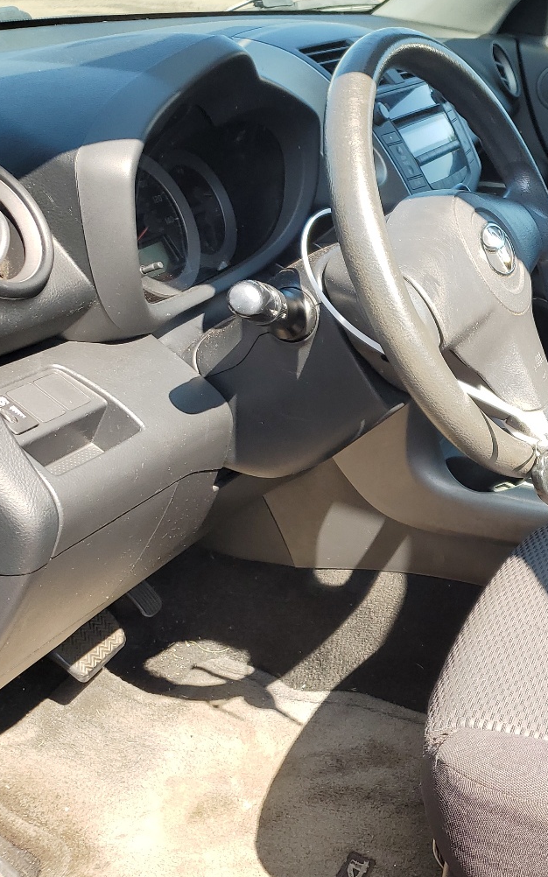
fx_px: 1052
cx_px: 598
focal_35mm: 44
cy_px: 514
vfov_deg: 45.1
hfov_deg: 26.9
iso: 50
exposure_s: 1/370
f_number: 1.5
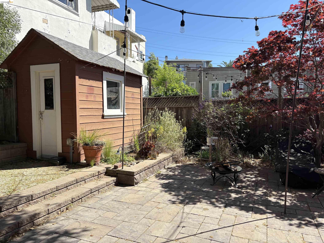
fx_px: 243
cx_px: 162
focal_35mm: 26
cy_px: 122
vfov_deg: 53.1
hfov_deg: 67.3
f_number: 1.6
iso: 50
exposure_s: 1/2208
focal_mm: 5.96
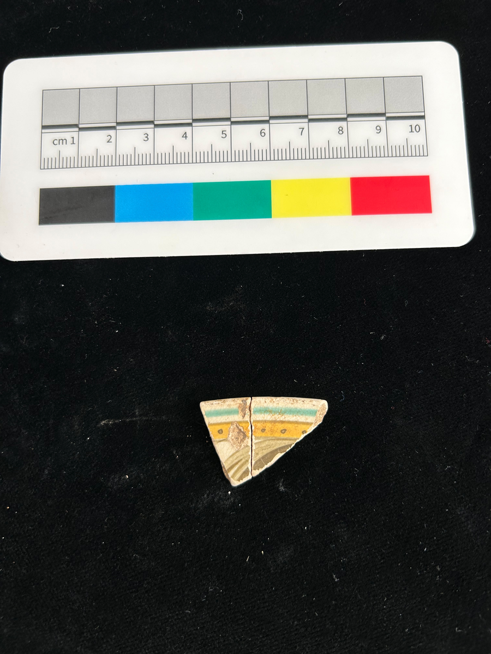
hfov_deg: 53.1
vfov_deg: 67.3
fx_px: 492
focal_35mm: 26
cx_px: 246
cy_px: 327
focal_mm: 5.7
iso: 40
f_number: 1.5
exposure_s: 1/100
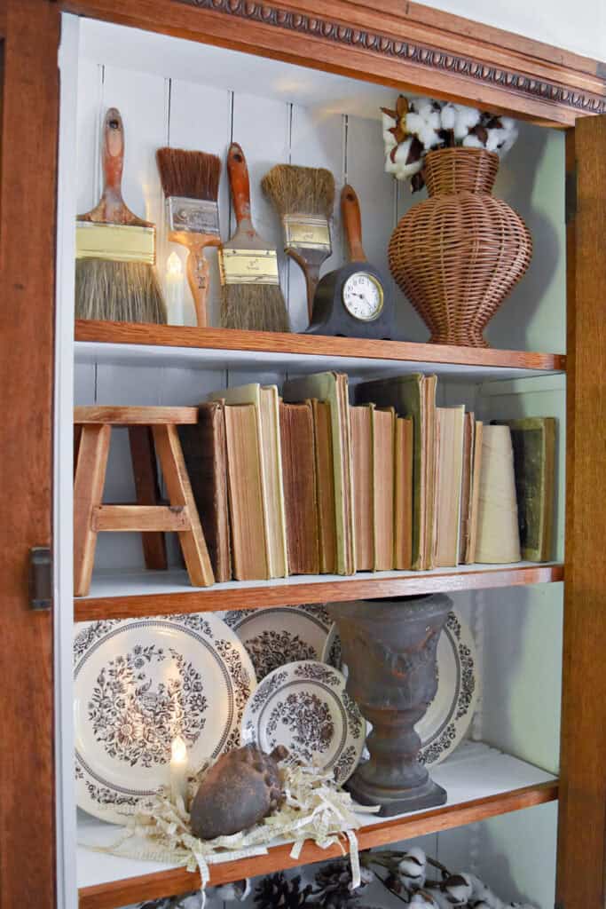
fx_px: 833
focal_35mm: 33
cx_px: 303
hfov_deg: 40.0
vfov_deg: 57.2
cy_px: 454
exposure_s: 1/60
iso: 1800
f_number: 3.8
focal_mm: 22
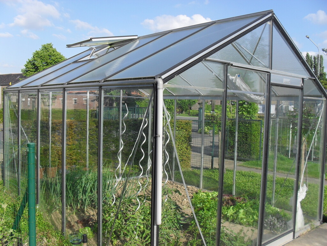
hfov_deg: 52.6
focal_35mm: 35
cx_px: 164
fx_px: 331
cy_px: 123
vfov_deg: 40.7
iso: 80
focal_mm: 6.3
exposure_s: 1/125
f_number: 8.4
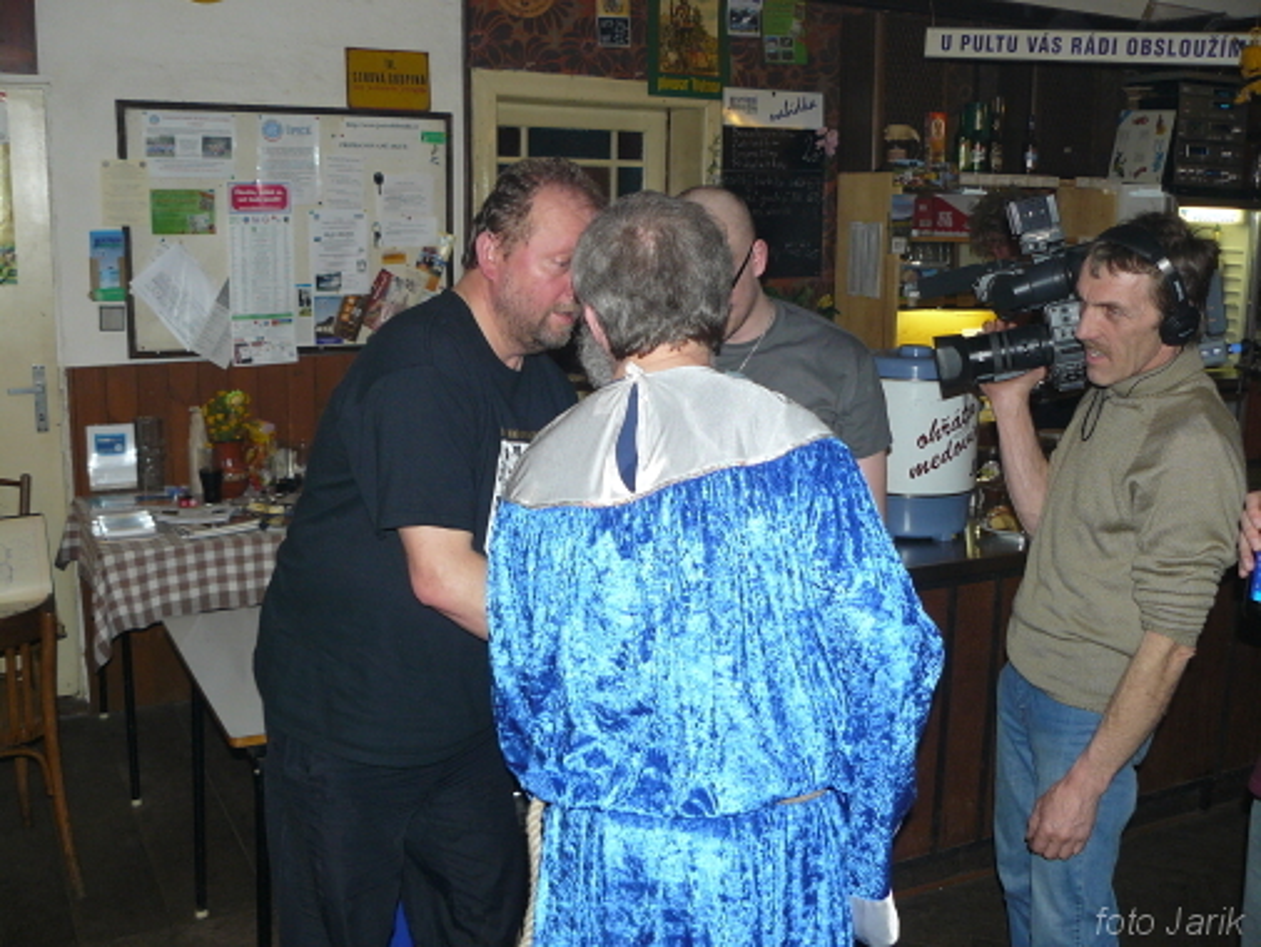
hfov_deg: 51.3
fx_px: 1312
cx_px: 630
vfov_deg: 39.7
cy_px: 474
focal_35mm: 36
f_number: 2.8
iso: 125
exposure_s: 1/30
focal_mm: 6
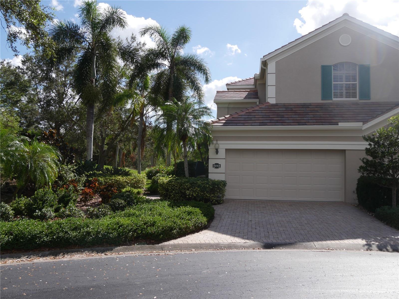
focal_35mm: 30
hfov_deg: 60.0
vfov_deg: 46.8
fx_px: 346
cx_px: 200
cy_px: 150
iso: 200
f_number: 7.1
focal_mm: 15
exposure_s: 1/400
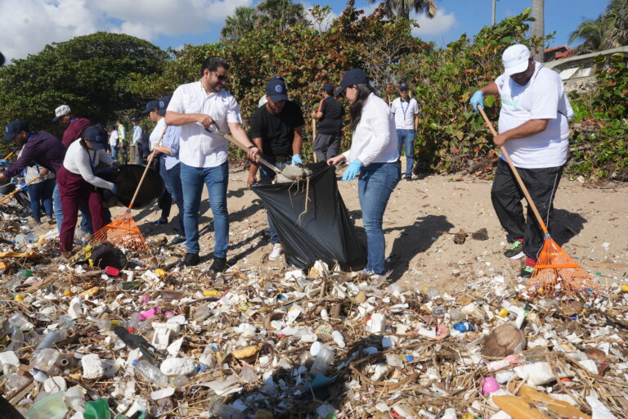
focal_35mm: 29
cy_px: 210
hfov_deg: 63.7
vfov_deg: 45.0
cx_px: 314
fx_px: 506
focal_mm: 29
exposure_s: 1/250
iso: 100
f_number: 10
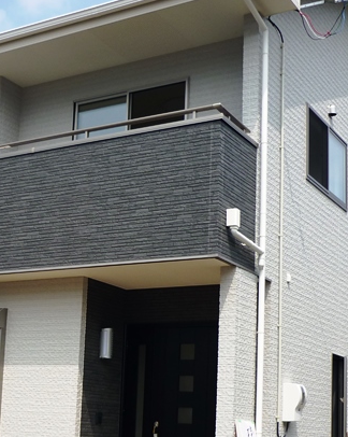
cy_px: 295
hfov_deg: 24.6
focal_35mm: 61
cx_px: 75
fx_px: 787
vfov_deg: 30.7
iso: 80
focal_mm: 5.5
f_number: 8
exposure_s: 1/160
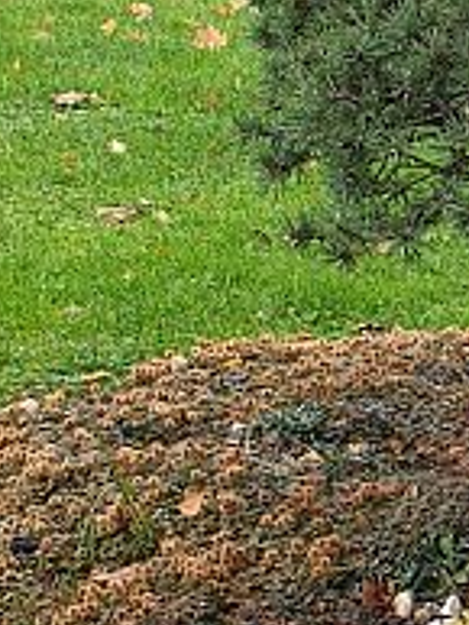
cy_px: 515
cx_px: 828
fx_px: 2490
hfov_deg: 10.2
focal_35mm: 138
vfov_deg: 14.2
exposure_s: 1/165
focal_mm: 4.3
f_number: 2.4
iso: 50
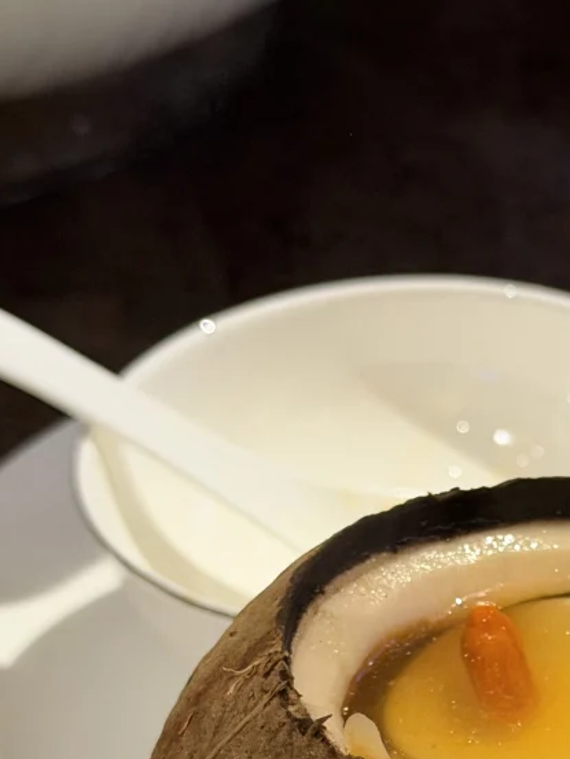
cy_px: 579
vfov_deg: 15.7
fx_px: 2743
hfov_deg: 11.7
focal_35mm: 125
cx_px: 599
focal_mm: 6.76
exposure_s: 1/60
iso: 250
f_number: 1.78
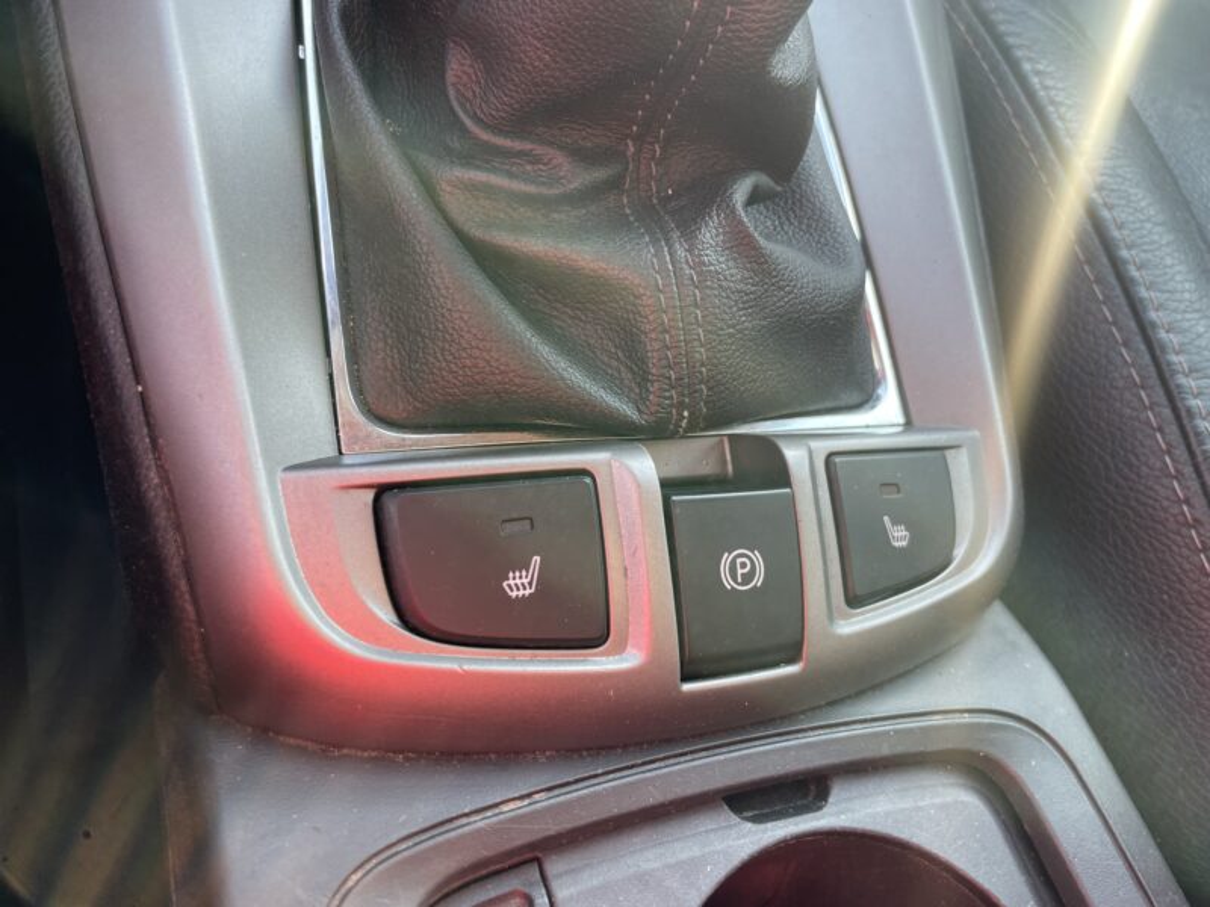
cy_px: 454
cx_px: 605
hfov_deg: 67.3
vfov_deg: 53.1
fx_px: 909
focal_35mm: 26
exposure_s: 1/121
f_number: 1.6
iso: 64
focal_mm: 4.2
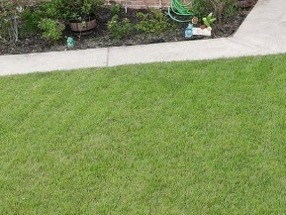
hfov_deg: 21.5
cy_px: -117
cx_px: 338
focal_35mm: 85
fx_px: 703
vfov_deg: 15.8
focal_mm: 4.5
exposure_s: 1/15
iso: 110
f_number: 2.8
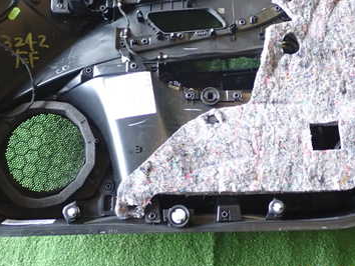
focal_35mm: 61
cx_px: 202
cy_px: 65
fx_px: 626
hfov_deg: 31.6
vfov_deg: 23.8
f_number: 2.5
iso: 200
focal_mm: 6.37
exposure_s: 1/40
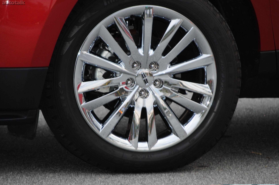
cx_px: 140
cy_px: 92
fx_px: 2322
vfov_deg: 4.6
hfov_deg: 6.9
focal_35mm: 300
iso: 500
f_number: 8
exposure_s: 1/60
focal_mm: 200
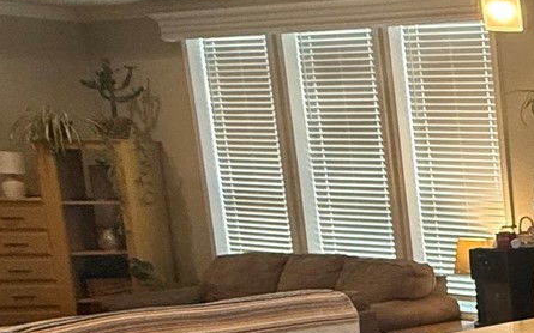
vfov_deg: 19.9
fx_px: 931
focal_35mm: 64
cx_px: 1055
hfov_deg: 19.3
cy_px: 311
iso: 400
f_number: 2.2
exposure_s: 1/120
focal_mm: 2.22
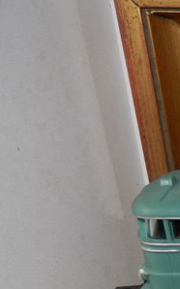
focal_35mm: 89
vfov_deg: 21.6
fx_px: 699
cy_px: 350
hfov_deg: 11.6
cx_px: 451
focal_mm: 4.5
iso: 200
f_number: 3.4
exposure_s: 1/30
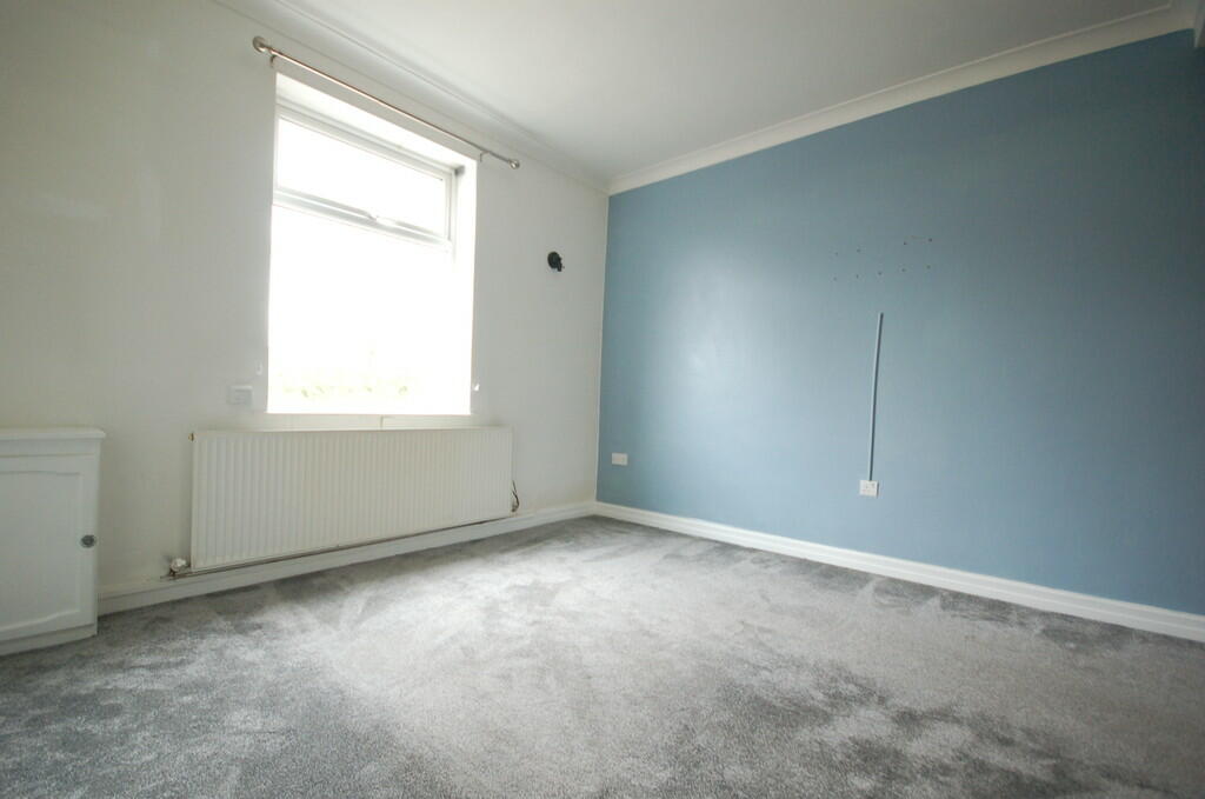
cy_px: 400
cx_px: 602
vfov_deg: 77.1
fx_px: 501
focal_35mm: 15
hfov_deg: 100.5
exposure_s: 1/15
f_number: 4
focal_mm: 10
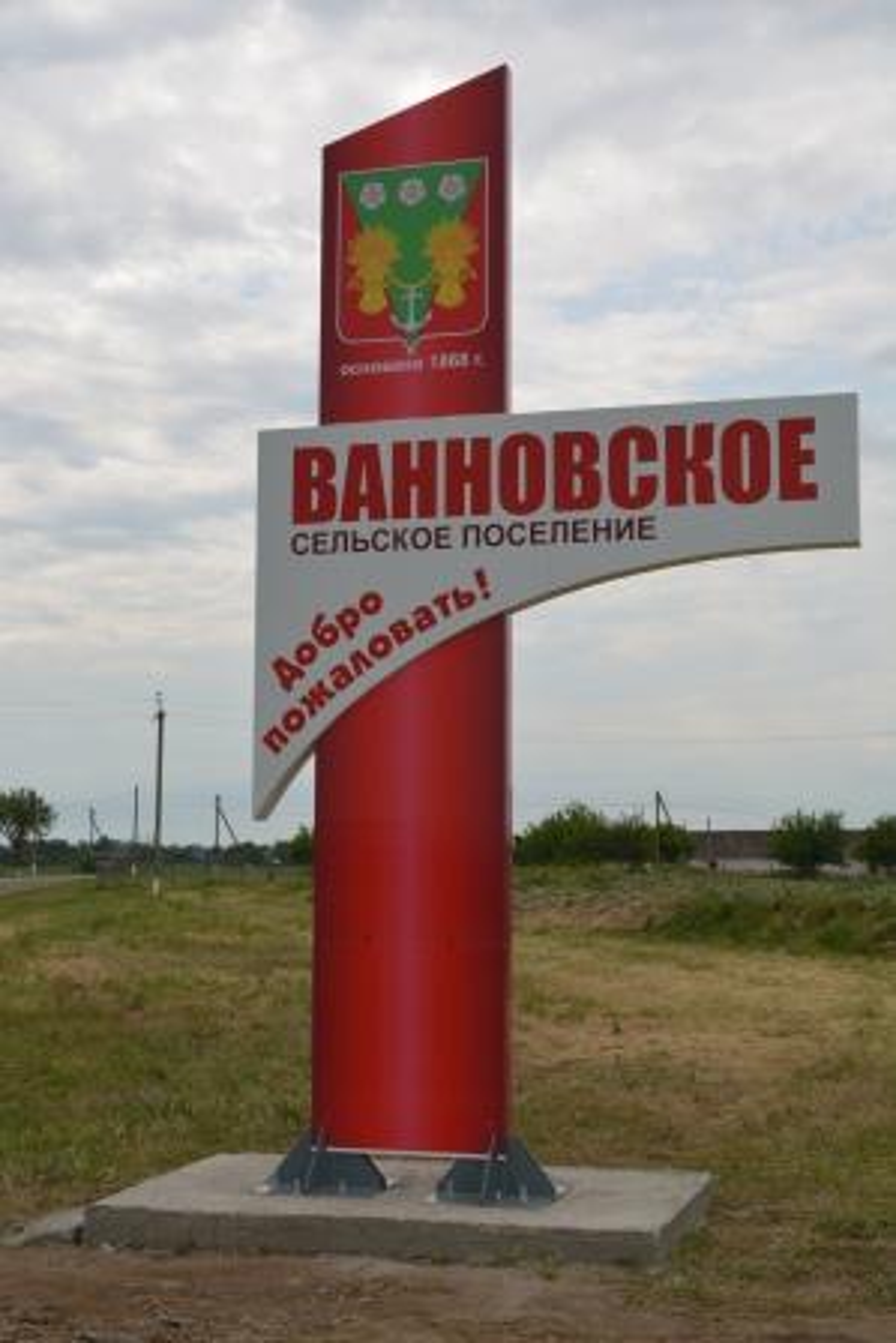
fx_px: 1902
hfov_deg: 26.5
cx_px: 448
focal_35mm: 51
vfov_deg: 38.9
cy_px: 672
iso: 100
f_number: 11
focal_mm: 34
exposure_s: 1/200
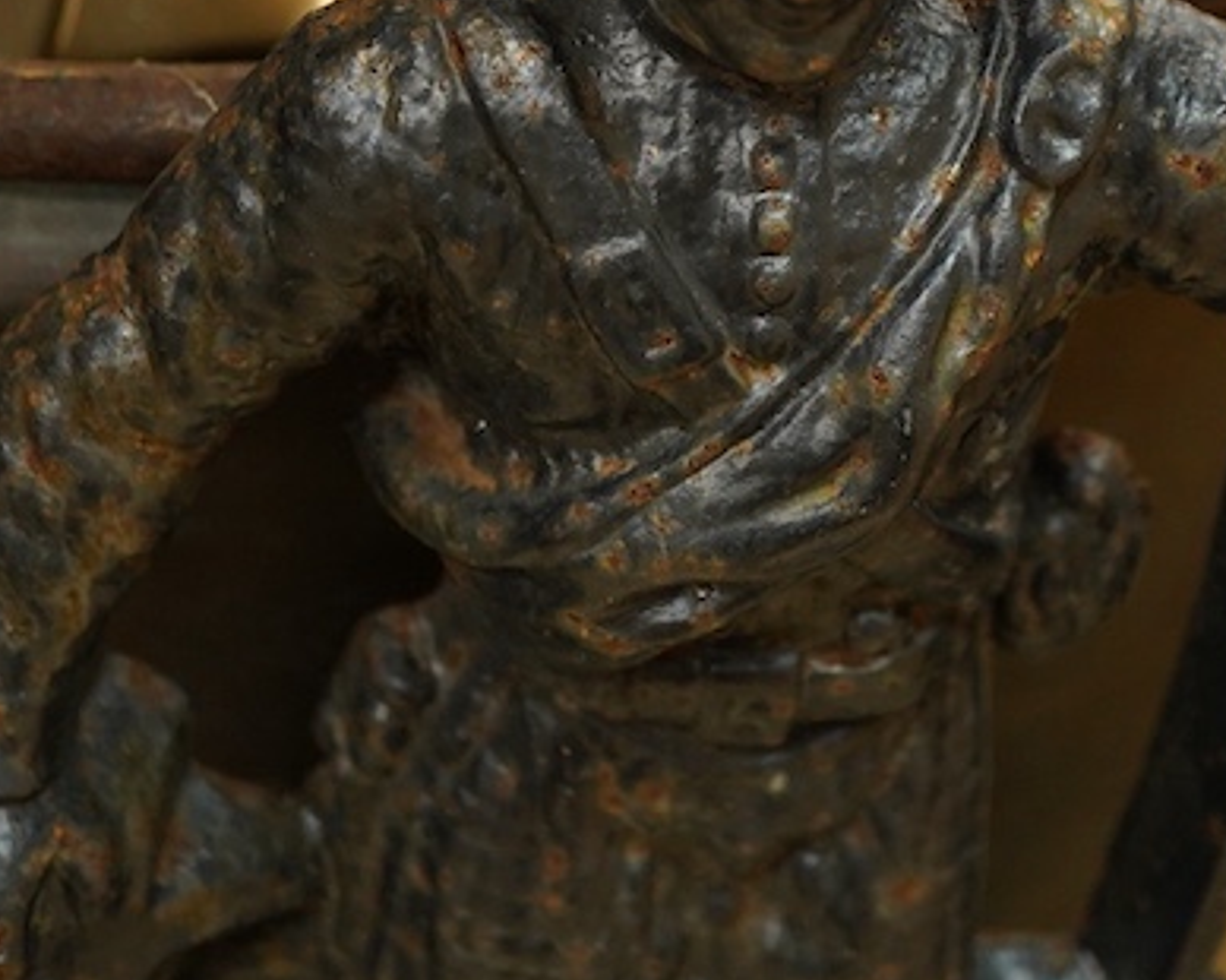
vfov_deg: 15.5
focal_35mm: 98
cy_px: 41
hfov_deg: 19.5
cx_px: 818
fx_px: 3554
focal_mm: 30
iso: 1600
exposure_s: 1/125
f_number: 3.5
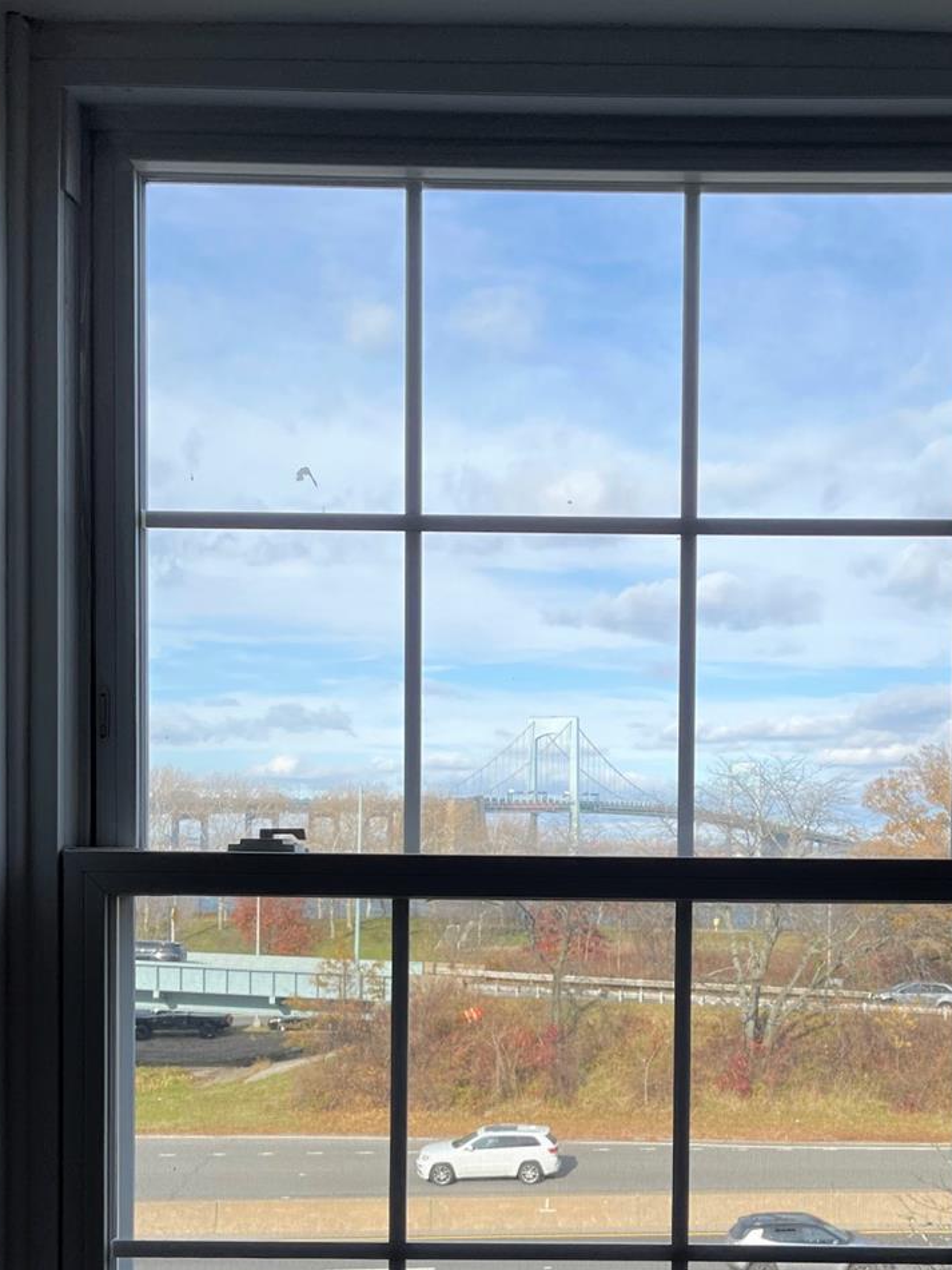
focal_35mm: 42
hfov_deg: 33.8
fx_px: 1540
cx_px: 685
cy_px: 876
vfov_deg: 44.0
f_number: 1.6
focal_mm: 5.1
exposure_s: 1/923
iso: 32
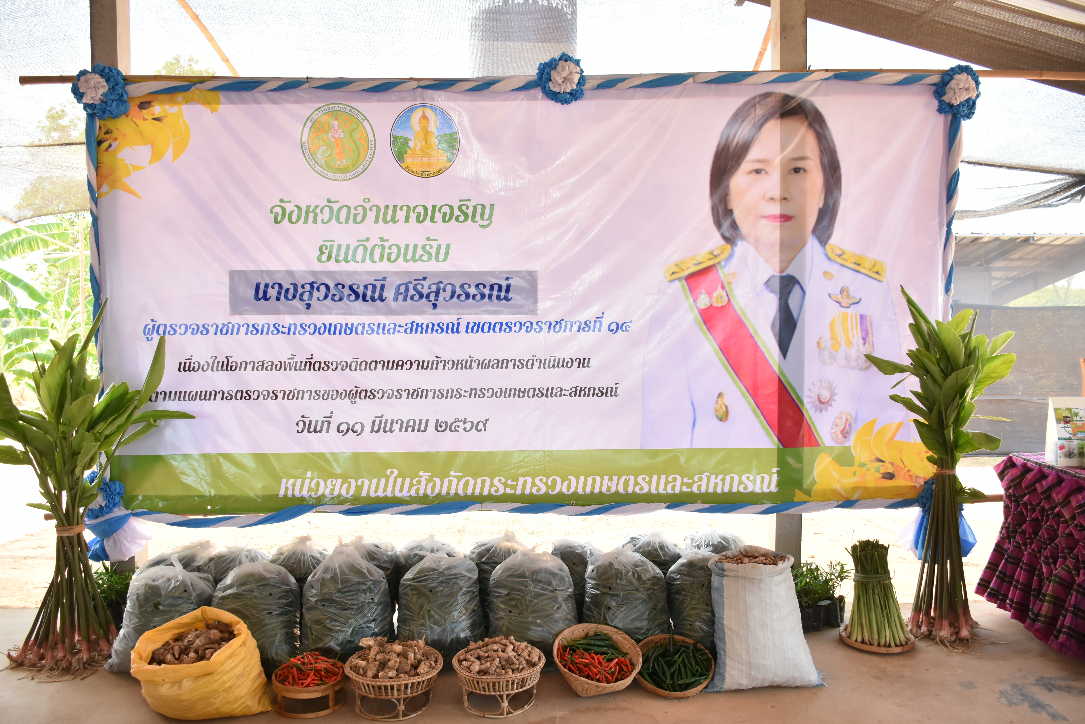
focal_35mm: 27
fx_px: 814
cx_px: 542
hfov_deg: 67.4
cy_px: 362
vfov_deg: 47.9
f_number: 3.5
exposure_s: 1/250
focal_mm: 18
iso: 320
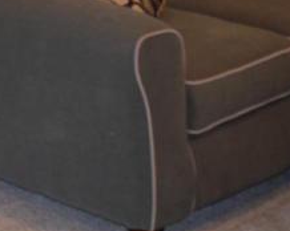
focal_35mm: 134
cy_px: -238
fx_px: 1149
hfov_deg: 13.3
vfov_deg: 10.5
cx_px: -188
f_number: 4.5
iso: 800
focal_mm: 18
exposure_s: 1/80
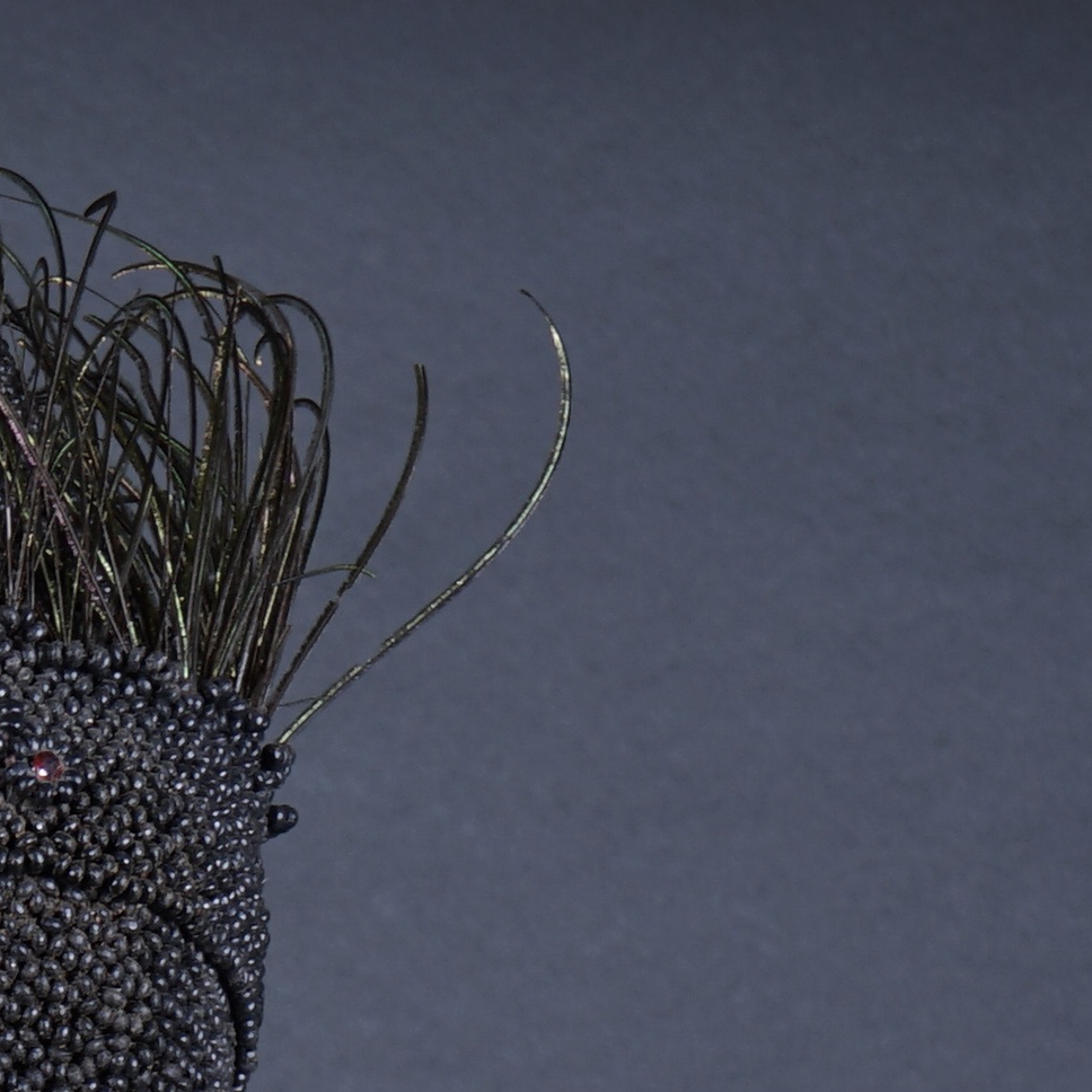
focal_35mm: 237
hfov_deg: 7.2
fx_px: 8459
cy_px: 1914
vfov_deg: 7.2
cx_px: -648
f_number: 7.1
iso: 100
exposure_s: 1/160
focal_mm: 45
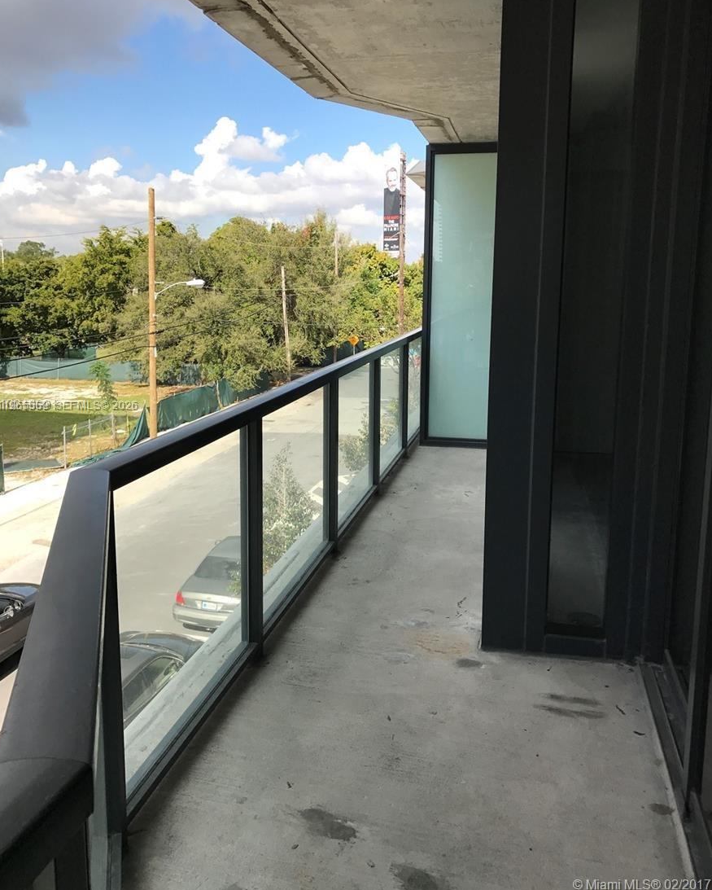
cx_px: 353
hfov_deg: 48.5
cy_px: 406
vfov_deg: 58.7
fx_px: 790
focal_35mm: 30
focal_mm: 3.99
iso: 20
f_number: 1.8
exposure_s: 1/1597
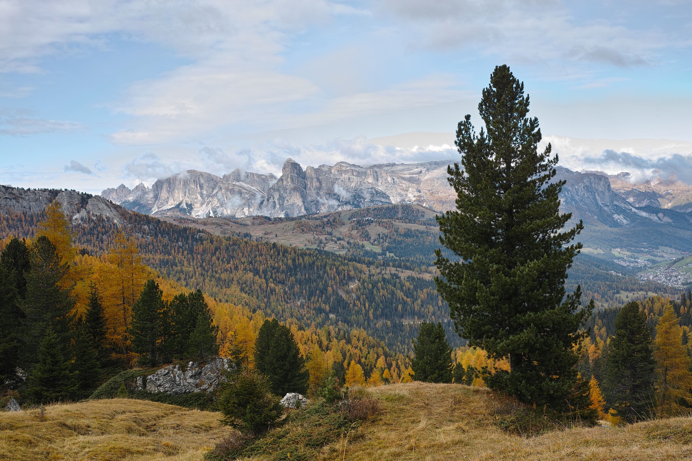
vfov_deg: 29.9
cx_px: 346
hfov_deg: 43.6
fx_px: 865
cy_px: 230
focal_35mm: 45
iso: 100
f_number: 6.3
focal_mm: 30
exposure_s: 1/100
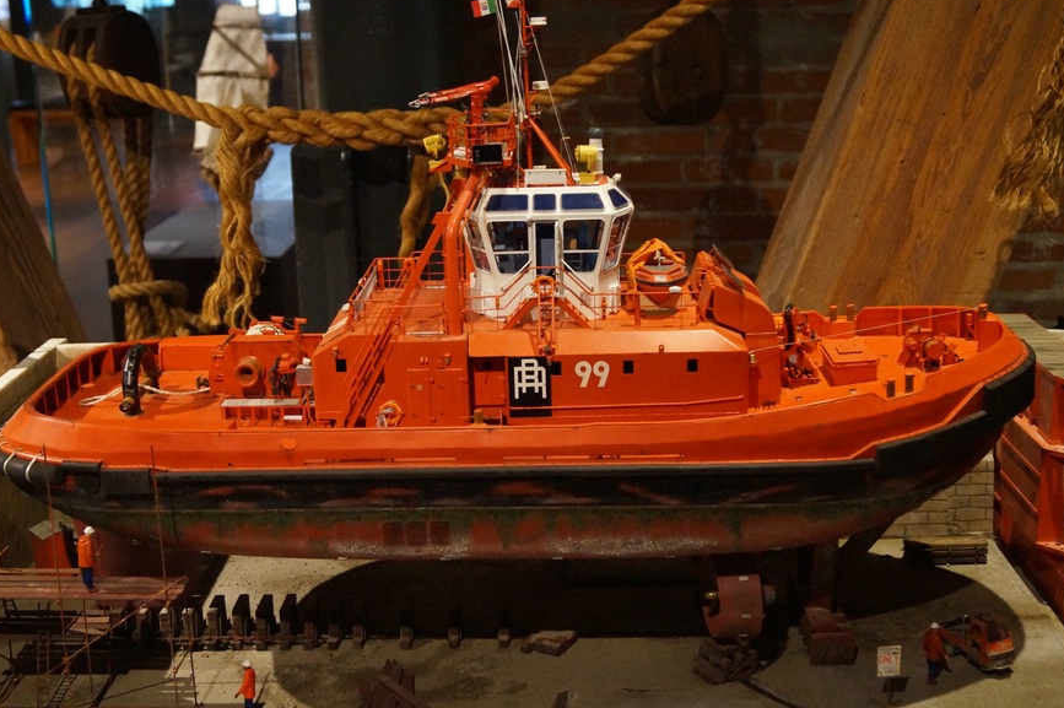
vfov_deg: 29.8
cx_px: 528
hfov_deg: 43.6
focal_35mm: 45
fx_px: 1329
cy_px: 371
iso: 3200
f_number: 4.5
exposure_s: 1/60
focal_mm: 26
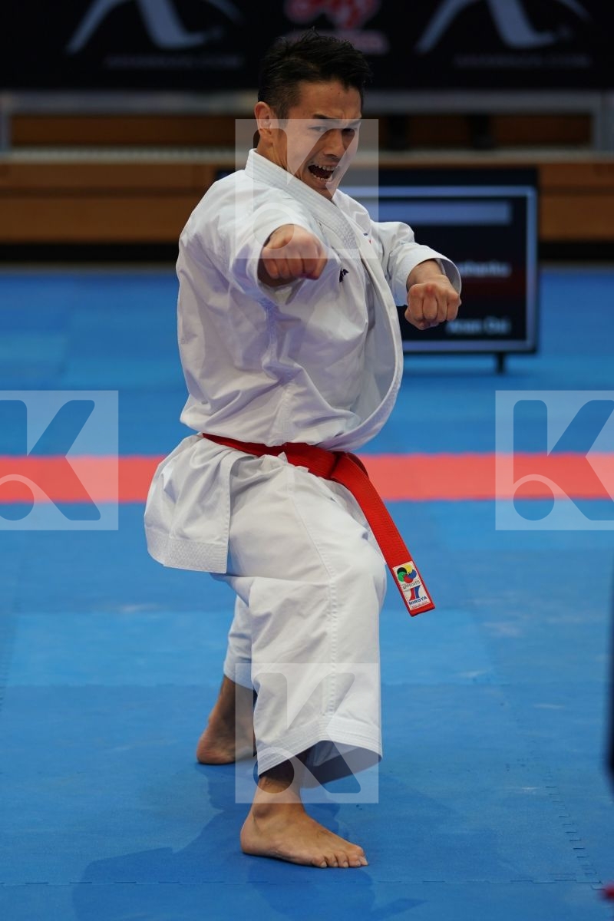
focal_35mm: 183
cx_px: 307
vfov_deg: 11.2
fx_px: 4681
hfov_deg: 7.5
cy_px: 460
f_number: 2.8
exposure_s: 1/500
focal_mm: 122
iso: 500
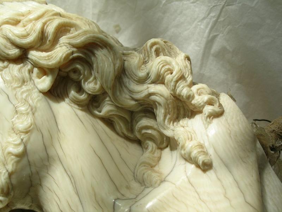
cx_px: 141
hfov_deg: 38.2
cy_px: 106
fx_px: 407
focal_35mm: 50
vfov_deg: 29.1
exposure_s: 1/609
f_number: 5.4
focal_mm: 10.3
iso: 50
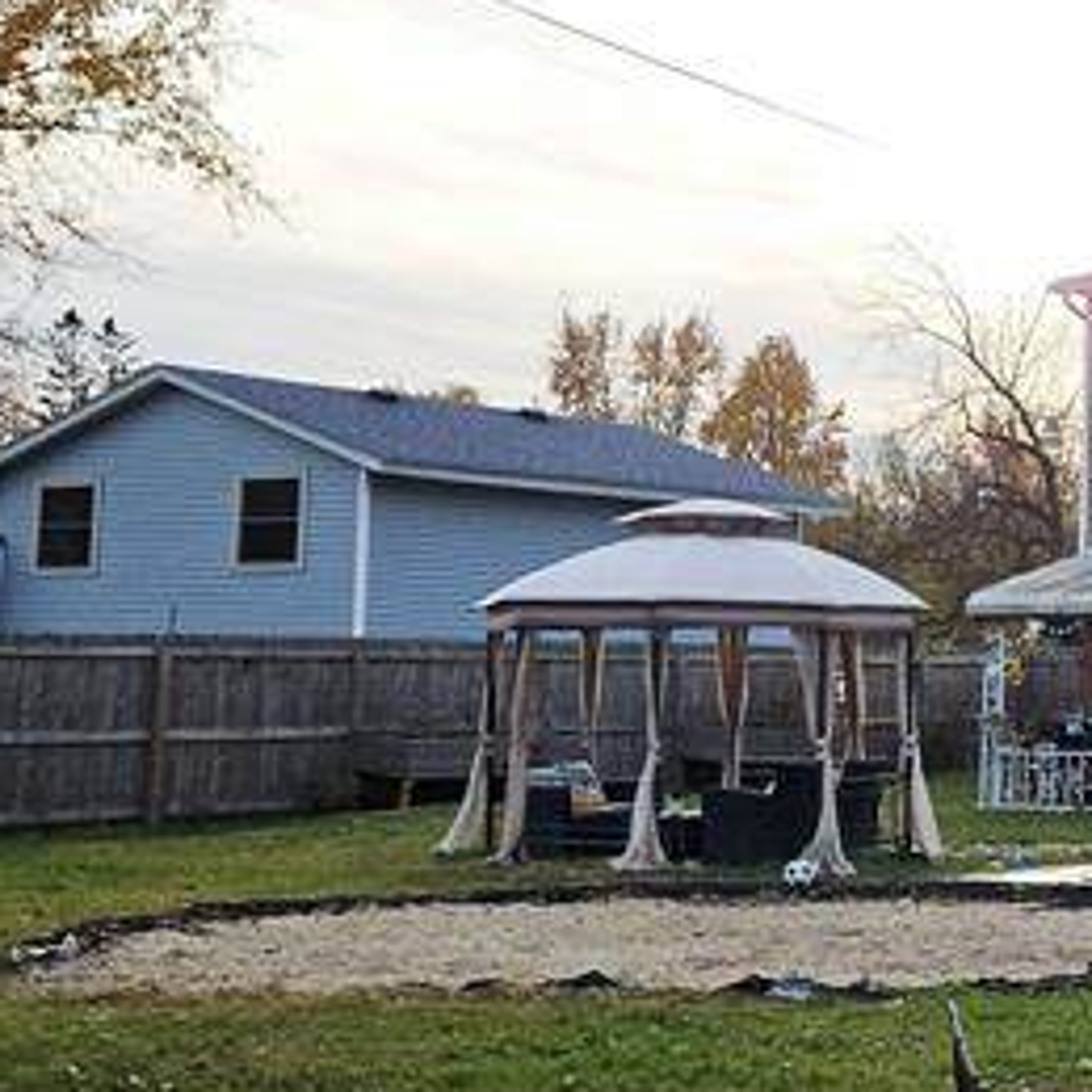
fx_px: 2855
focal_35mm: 80
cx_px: 1394
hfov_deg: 20.0
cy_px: 391
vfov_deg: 21.6
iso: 25
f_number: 1.8
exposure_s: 1/1111
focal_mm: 5.4
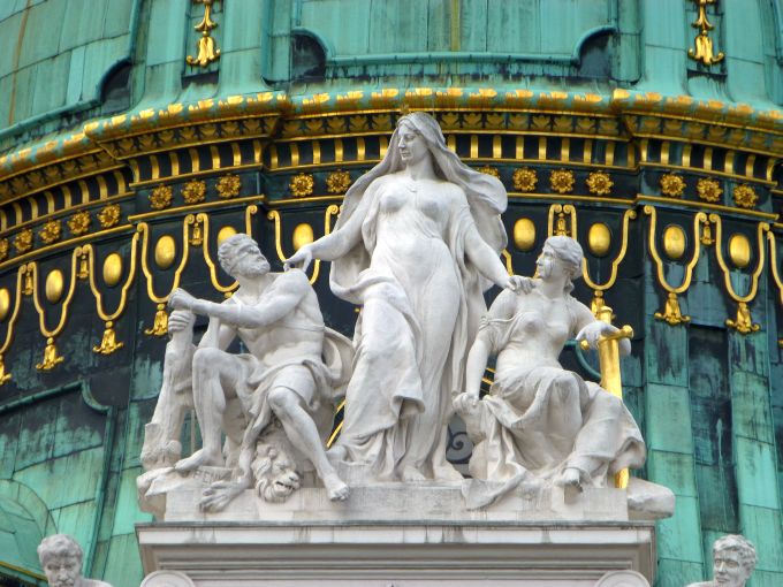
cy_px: 294
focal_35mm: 364
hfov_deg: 5.4
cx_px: 392
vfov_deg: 4.1
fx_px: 8234
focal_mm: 65
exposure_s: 1/320
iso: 100
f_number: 5.9
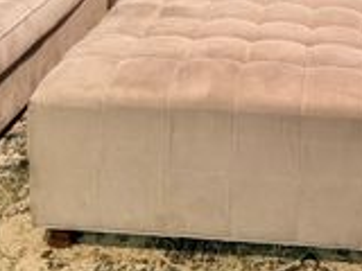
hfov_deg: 25.6
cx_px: 287
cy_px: -130
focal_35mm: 75
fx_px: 784
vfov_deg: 17.7
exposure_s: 1/60
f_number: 1.78
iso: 200
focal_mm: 6.76
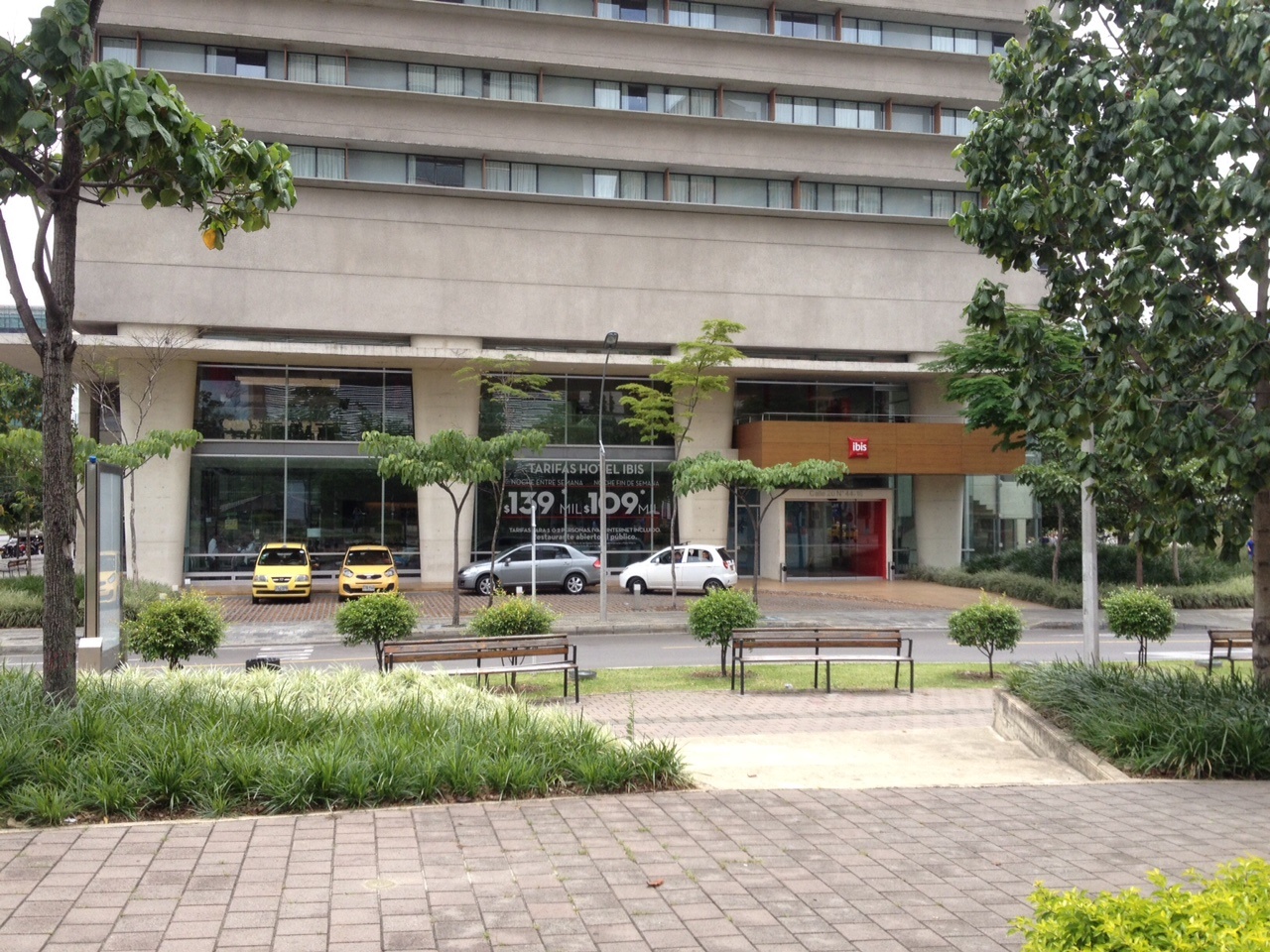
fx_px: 1284
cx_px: 635
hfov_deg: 52.6
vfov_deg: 40.7
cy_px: 476
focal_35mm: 35
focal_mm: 4.28
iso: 50
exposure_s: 1/620
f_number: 2.4
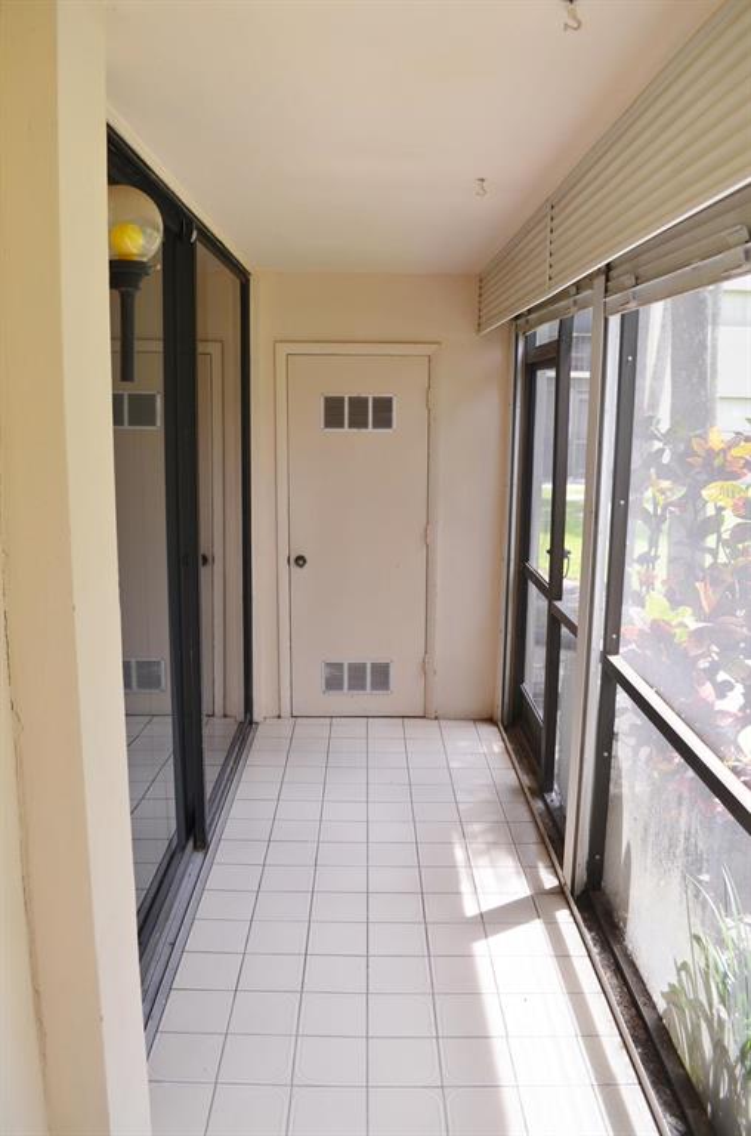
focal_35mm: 30
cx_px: 376
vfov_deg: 62.1
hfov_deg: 43.4
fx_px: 944
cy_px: 568
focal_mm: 20
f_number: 5.6
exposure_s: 1/60
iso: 110
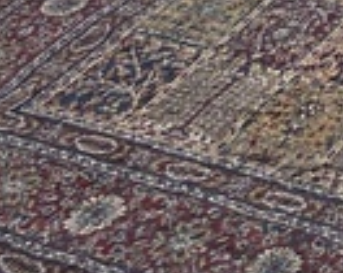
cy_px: -624
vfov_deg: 8.3
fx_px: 1499
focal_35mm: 148
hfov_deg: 12.1
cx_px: 605
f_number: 1.8
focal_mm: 4.25
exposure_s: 1/121
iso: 64
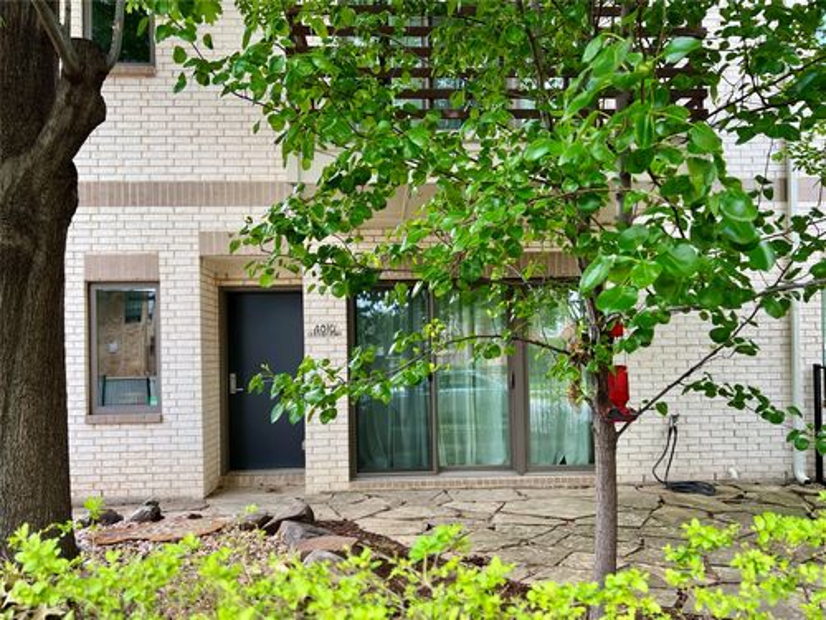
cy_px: 310
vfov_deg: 53.1
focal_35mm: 26
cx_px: 413
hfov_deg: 67.3
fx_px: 620
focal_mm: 5.7
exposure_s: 1/121
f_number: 1.5
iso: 40
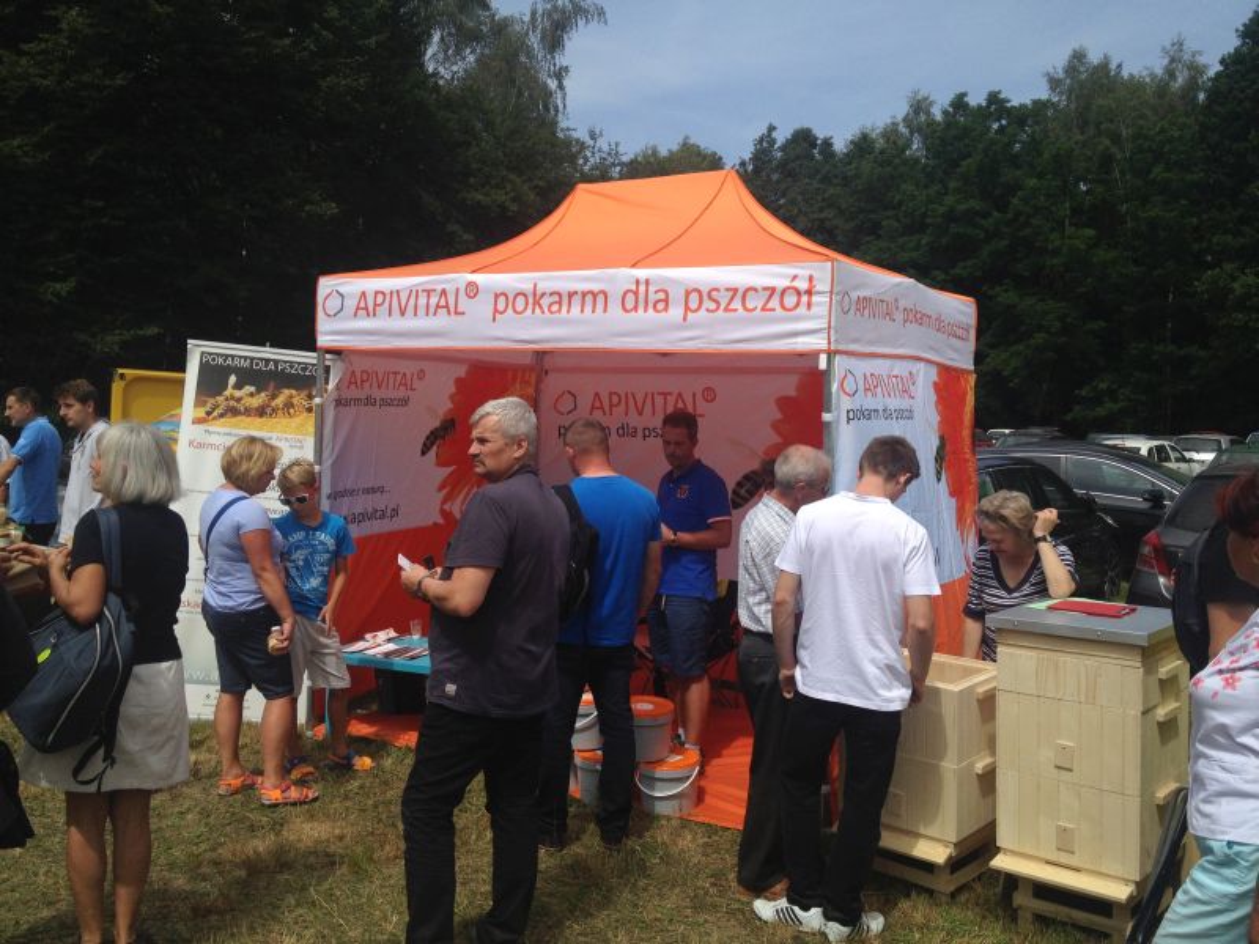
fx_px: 1273
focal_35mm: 35
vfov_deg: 40.7
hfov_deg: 52.6
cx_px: 630
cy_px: 472
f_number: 2.4
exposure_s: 1/2632
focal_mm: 4.28
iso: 50
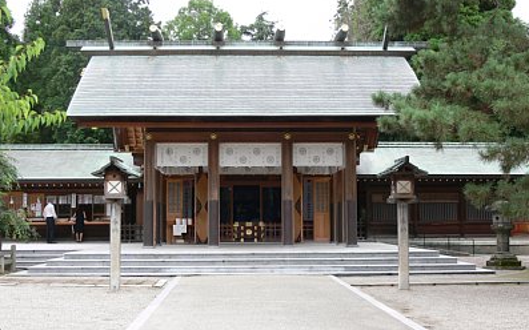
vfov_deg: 26.9
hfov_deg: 41.8
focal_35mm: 48
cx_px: 265
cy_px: 169
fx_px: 692
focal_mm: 9.6
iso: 80
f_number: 4.5
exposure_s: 1/125
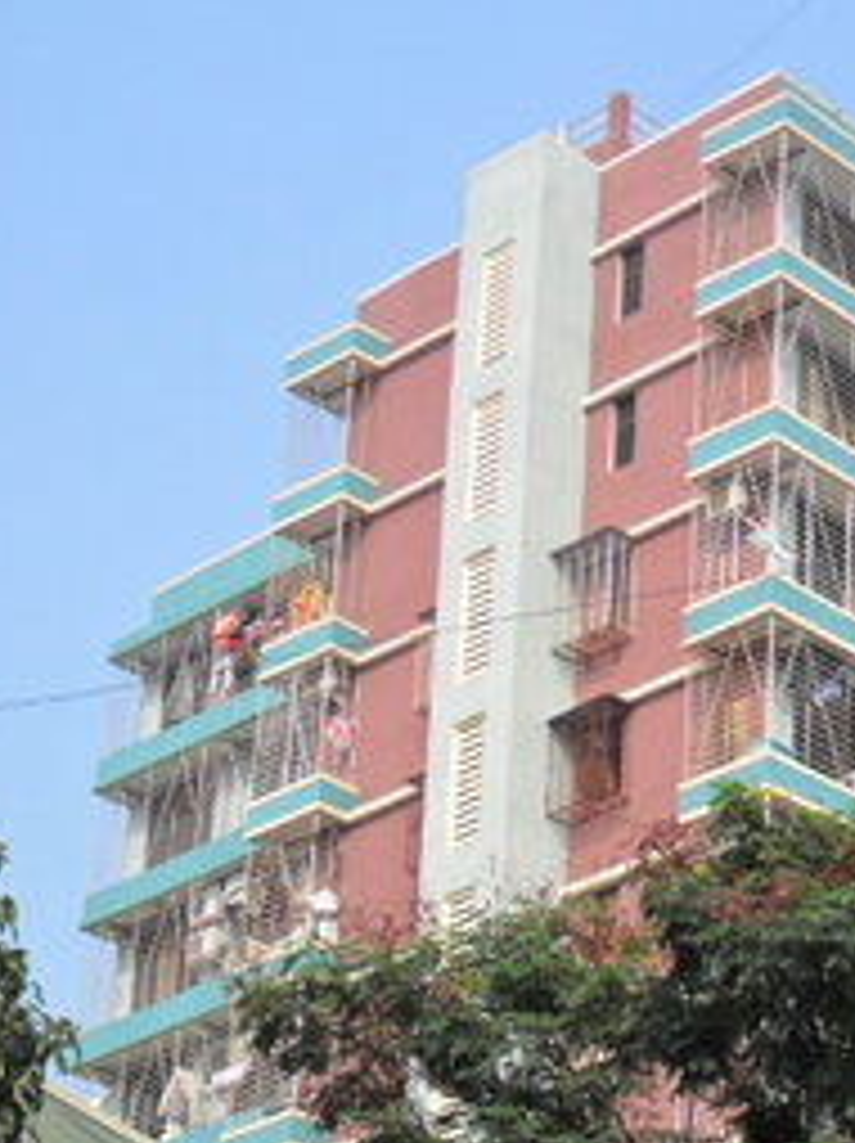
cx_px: 1238
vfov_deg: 17.5
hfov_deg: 12.7
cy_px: 963
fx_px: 3662
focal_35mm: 111
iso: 100
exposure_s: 1/500
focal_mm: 7.8
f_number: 4.5
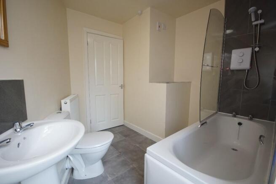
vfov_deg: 77.4
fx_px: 115
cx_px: 138
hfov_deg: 100.4
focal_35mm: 15
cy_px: 92
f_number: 4
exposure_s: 1/160
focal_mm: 10
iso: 640
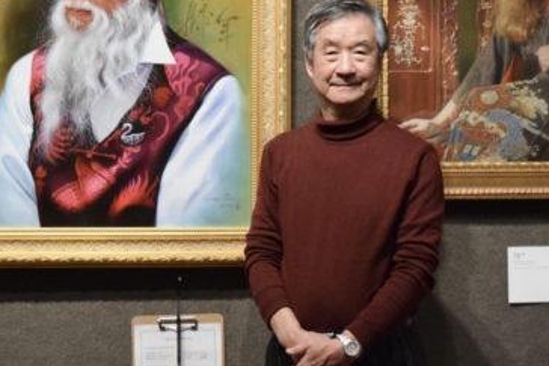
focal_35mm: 94
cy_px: 93
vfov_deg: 14.5
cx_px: 220
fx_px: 1434
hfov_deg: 21.6
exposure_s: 1/100
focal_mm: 38
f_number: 4.8
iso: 3200
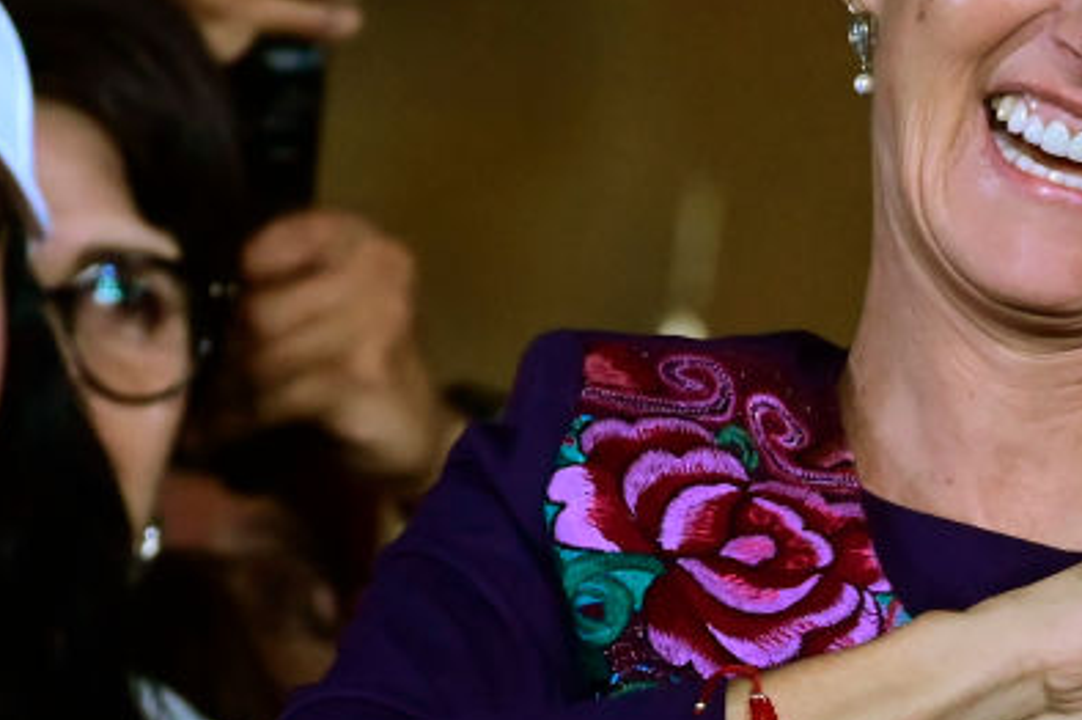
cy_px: 441
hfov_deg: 2.9
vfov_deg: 2.0
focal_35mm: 702
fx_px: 21081
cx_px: 1131
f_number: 5.6
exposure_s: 1/800
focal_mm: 270
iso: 8000
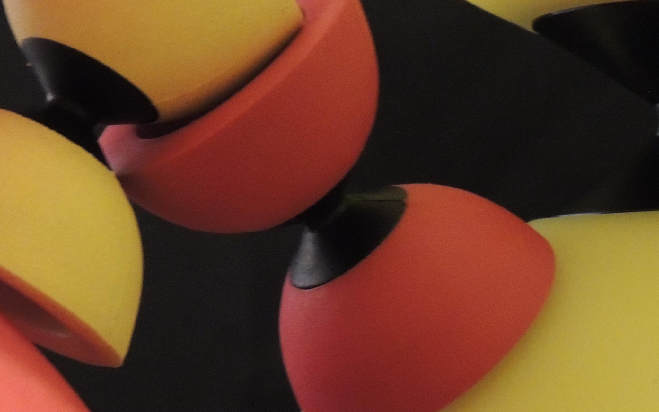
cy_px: 99
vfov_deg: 11.0
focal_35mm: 119
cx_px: 242
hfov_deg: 17.5
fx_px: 2137
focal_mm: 8.9
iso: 800
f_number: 3.6
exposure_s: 1/3
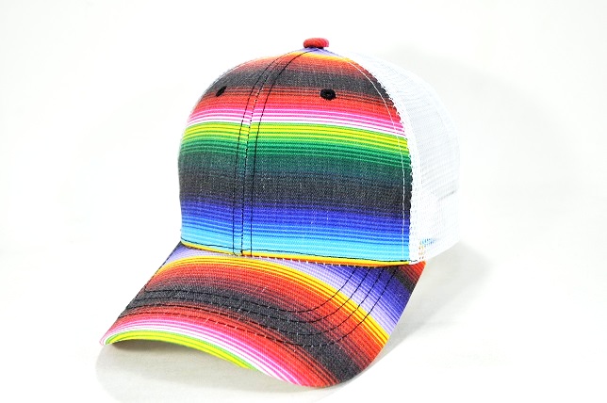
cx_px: 304
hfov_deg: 46.4
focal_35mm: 42
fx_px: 707
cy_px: 202
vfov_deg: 31.8
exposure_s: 1/160
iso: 200
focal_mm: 28
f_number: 6.3
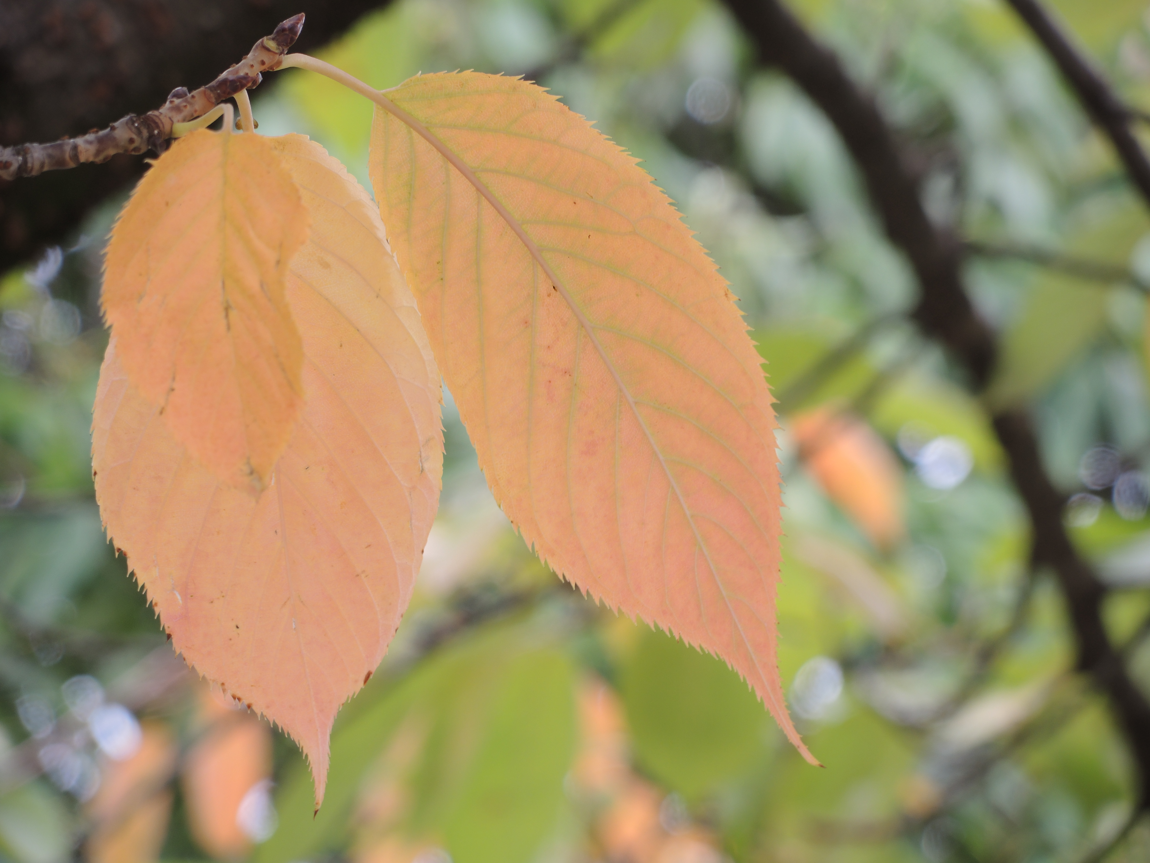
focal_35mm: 200
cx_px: 575
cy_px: 432
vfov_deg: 7.4
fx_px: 6644
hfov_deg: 9.9
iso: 80
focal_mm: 42.8
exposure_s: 1/60
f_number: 4
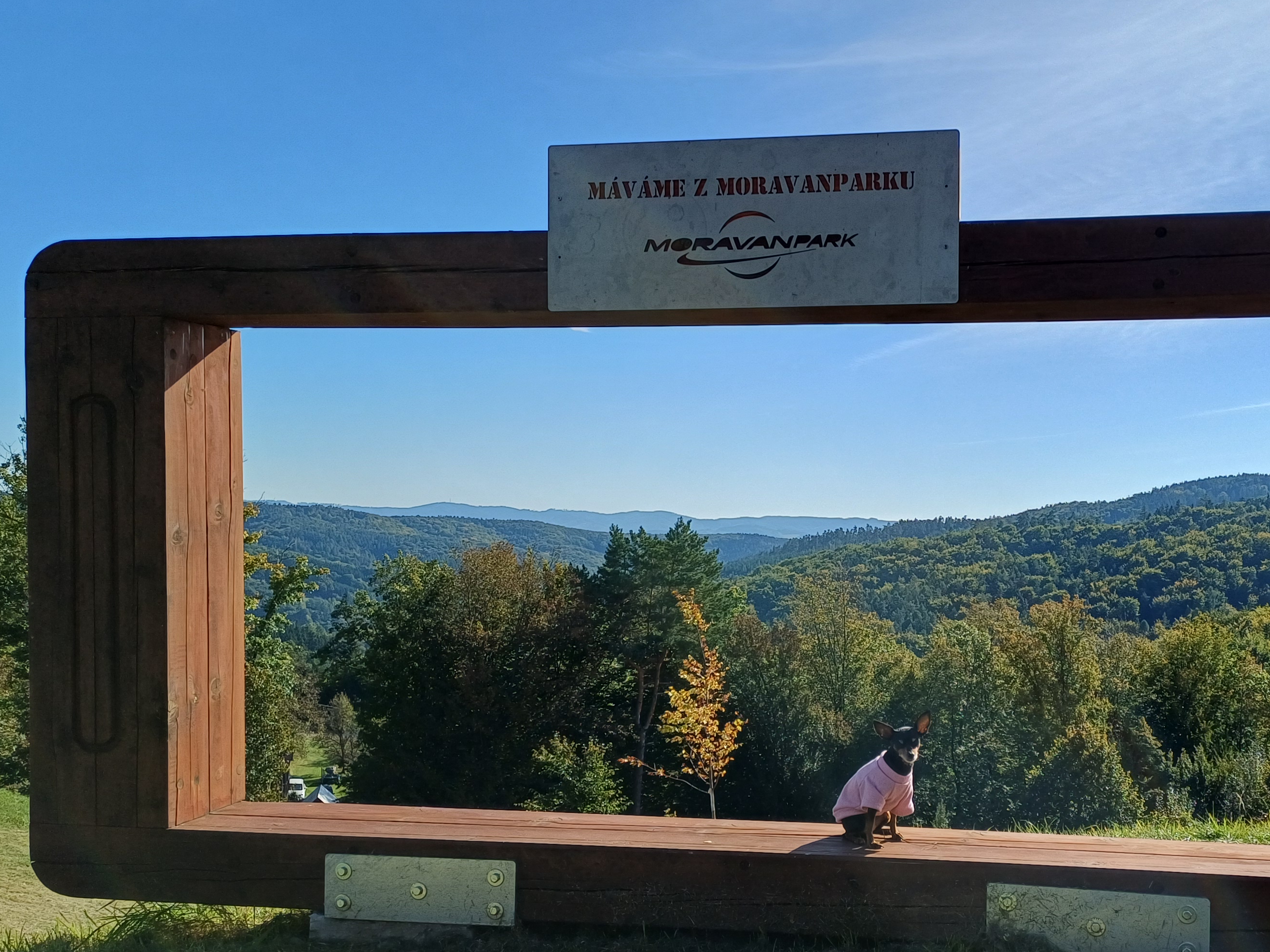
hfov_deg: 48.1
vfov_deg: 37.6
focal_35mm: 38
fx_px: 1394
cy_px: 570
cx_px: 860
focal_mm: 4.65
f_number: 1.8
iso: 50
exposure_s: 1/1565
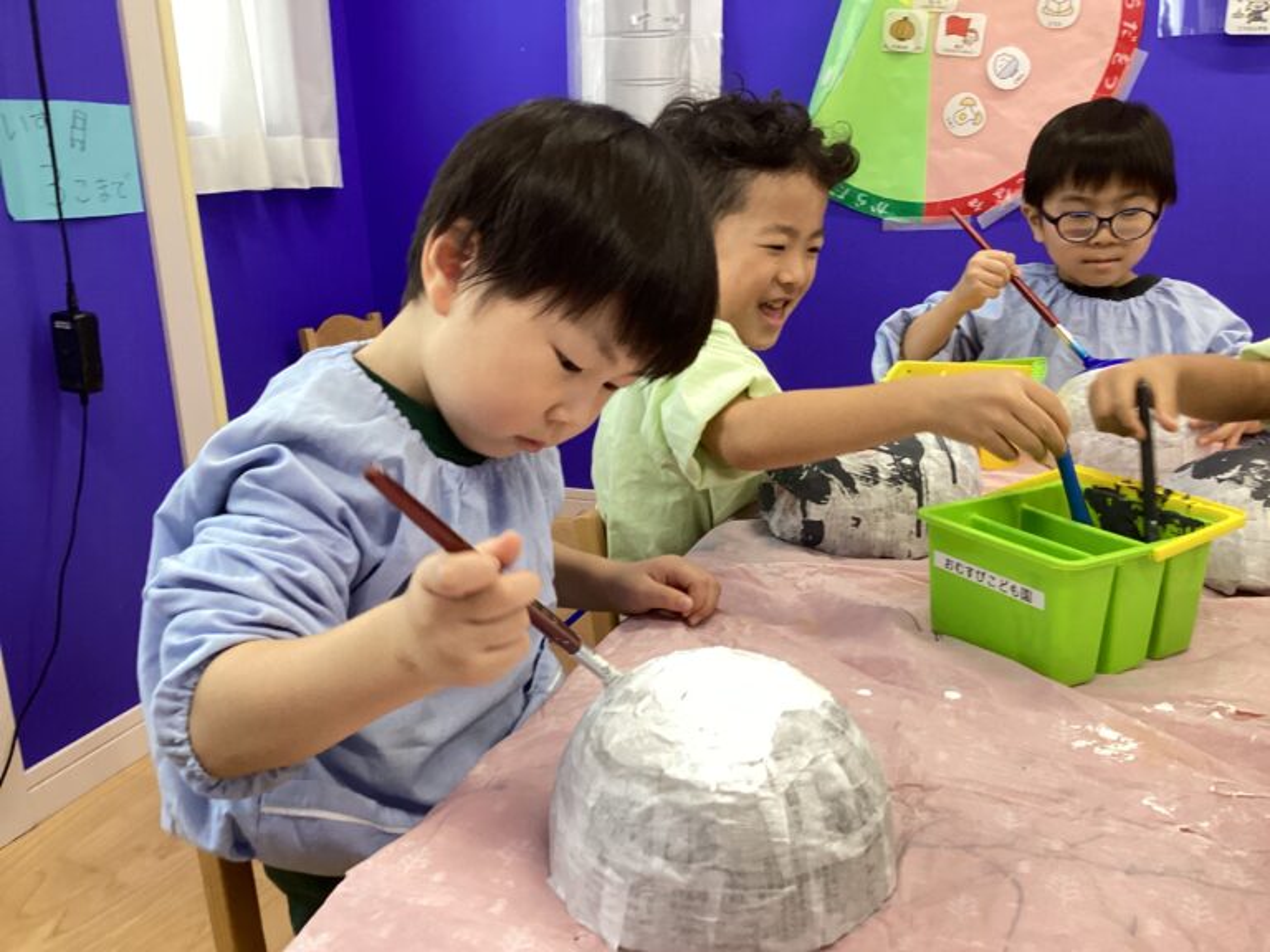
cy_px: 476
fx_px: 1137
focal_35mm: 31
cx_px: 635
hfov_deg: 58.4
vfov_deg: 45.4
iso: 125
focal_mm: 3.3
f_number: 2.4
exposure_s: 1/50
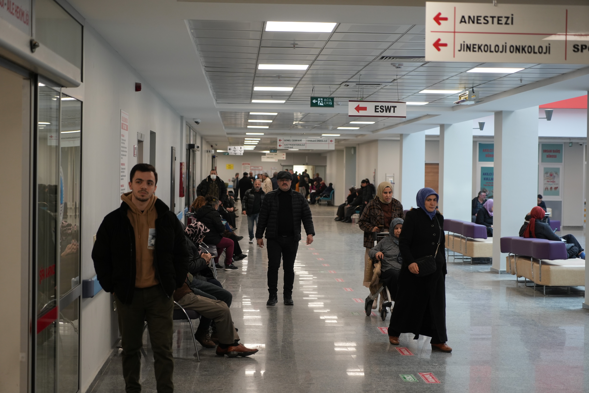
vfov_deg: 19.5
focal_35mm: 70
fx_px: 1145
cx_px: 294
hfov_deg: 28.8
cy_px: 196
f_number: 4
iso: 800
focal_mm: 70
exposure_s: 1/160
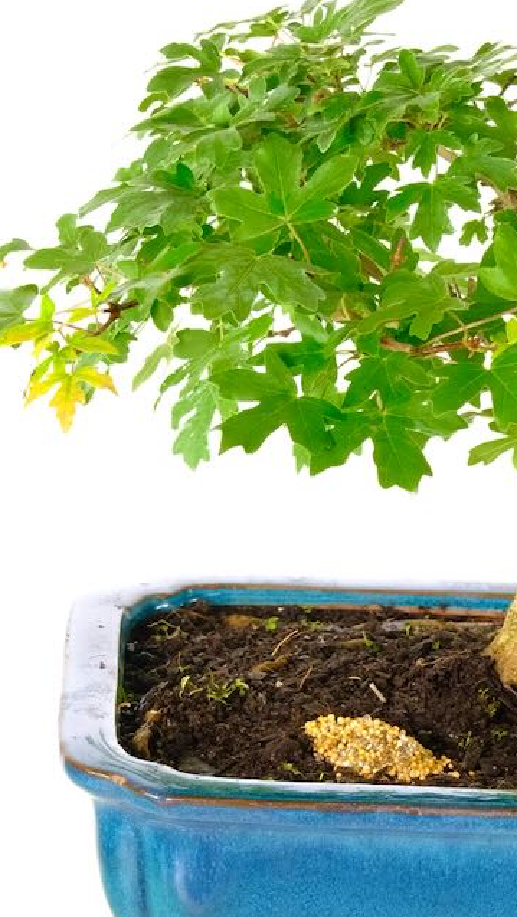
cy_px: 191
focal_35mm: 202
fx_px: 4916
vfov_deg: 10.6
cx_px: 541
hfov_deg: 6.0
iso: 1600
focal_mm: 63.8
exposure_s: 1/13
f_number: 11
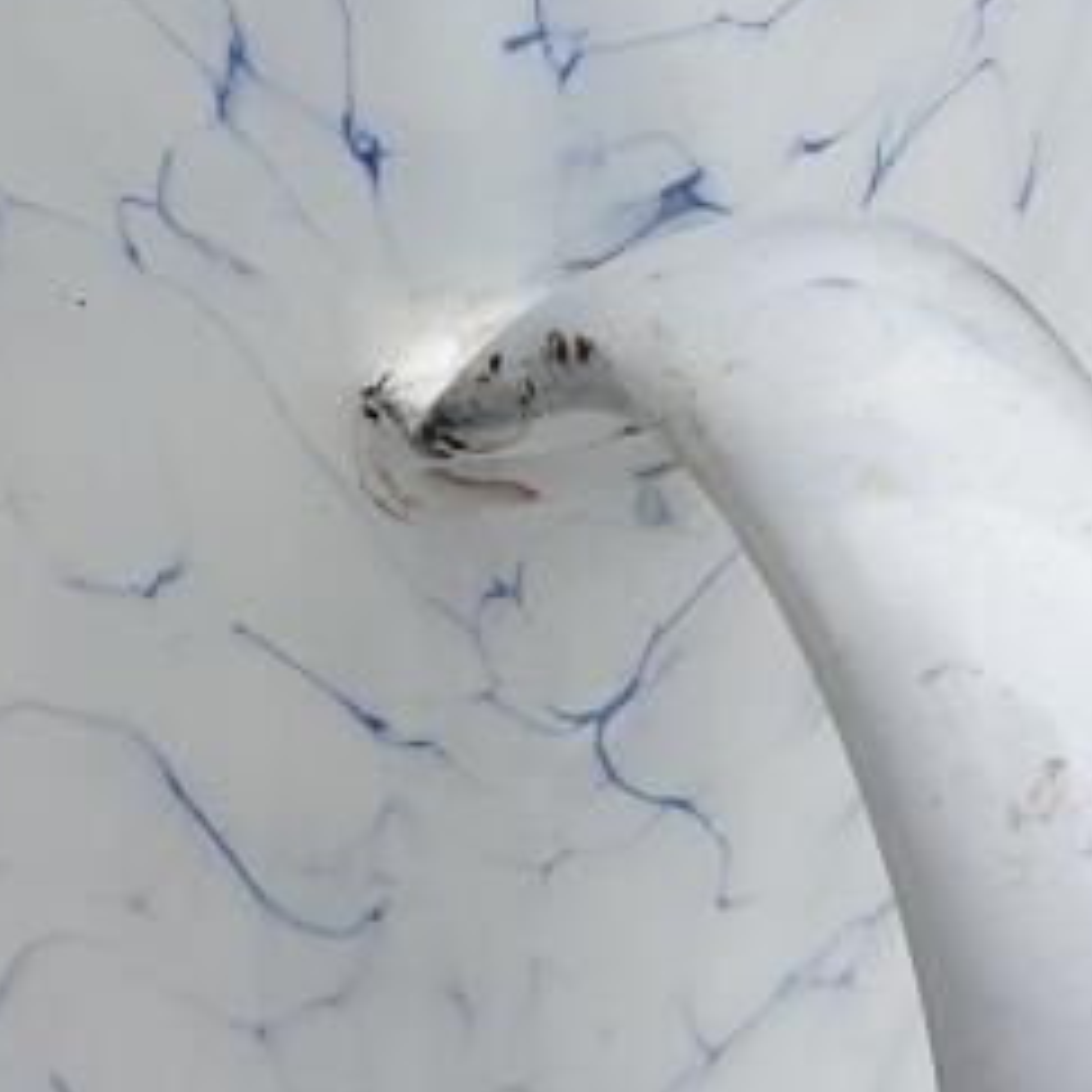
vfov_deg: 17.8
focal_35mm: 97
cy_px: 238
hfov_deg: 17.7
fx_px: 3462
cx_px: 157
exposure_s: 1/182
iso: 50
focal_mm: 4.3
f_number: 2.4
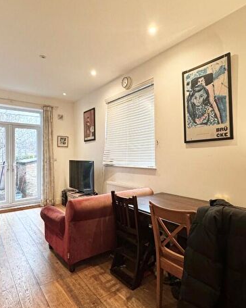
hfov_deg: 65.5
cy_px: 154
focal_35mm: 21
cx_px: 126
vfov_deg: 77.7
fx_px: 191
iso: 200
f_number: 2.2
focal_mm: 2.22
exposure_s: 1/50
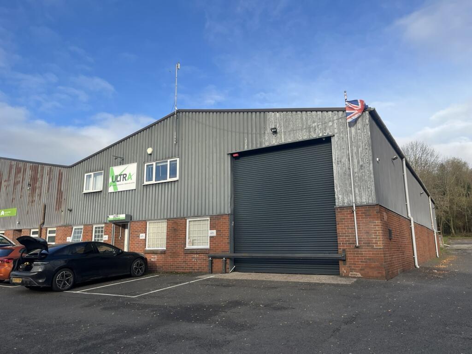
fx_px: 355
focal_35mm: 26
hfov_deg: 67.3
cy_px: 177
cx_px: 236
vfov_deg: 53.1
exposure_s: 1/2062
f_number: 1.6
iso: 50
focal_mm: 5.1
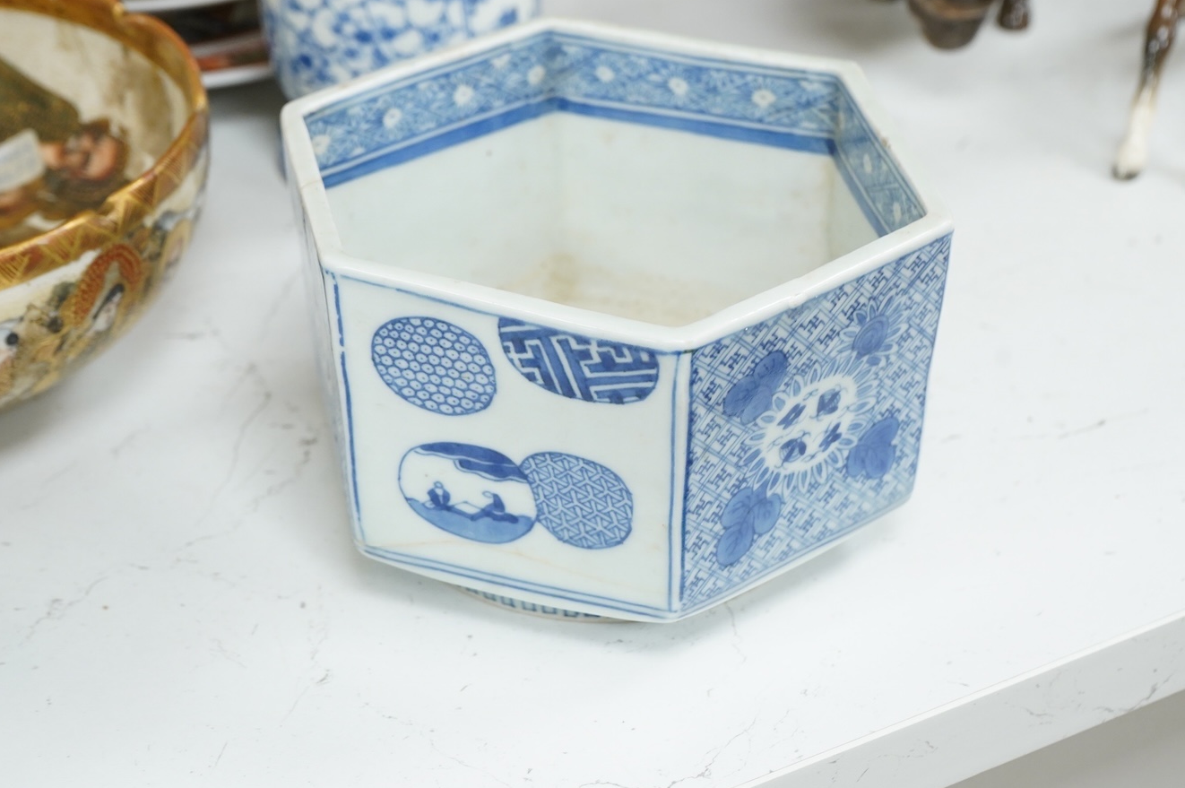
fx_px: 2993
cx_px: 622
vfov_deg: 15.0
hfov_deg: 22.4
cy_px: 348
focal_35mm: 91
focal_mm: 70
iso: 2500
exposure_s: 1/80
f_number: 8
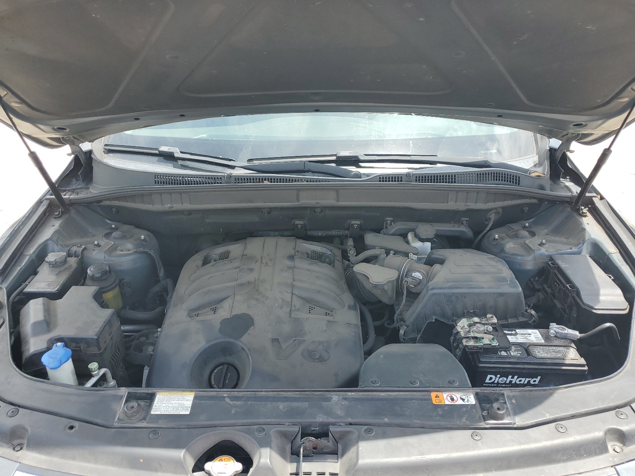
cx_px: 318
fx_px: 477
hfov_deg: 67.3
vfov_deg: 53.1
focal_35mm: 26
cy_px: 238
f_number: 1.5
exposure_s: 1/714
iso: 50
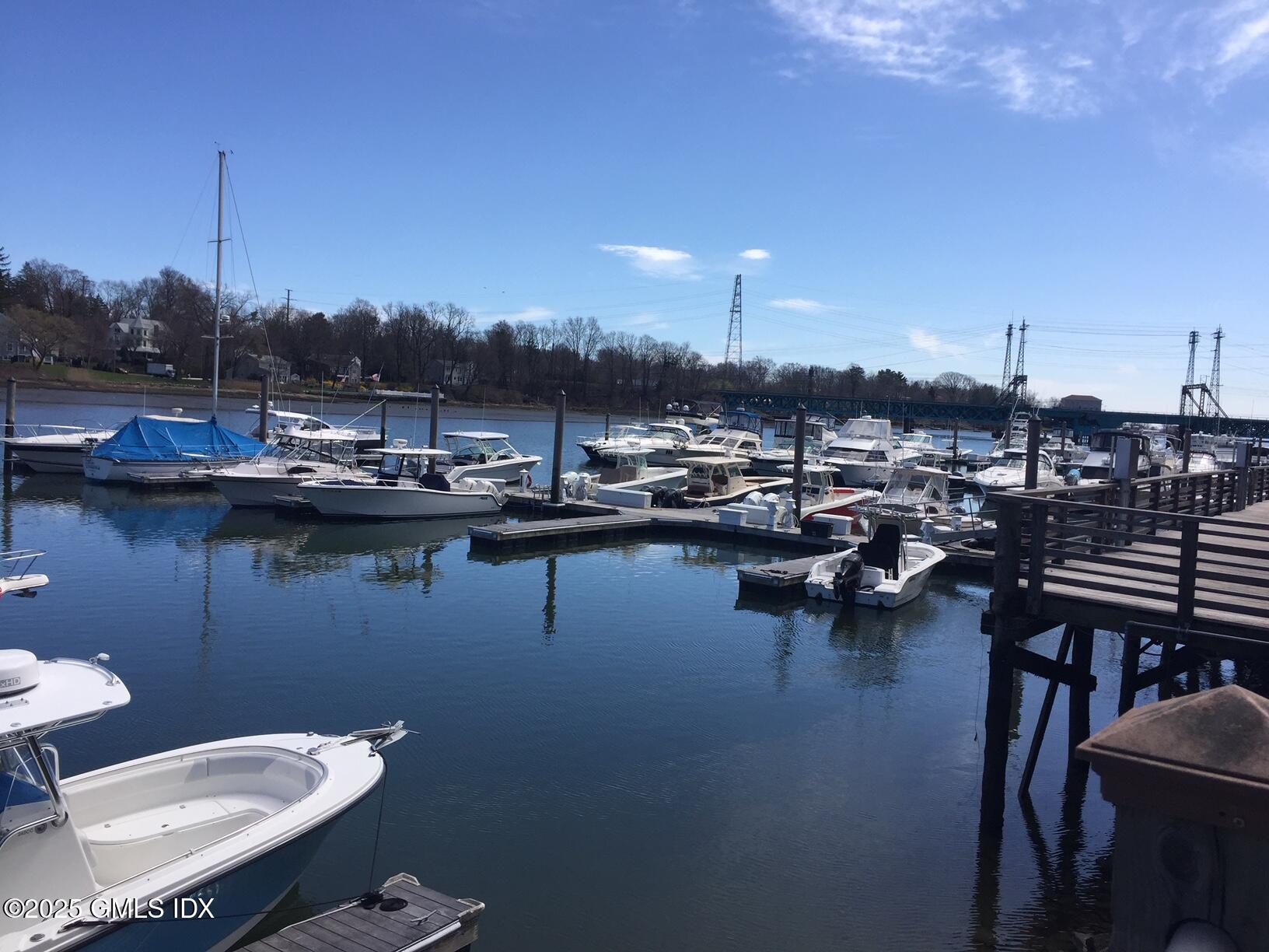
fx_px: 1063
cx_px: 634
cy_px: 476
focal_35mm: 29
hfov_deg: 61.7
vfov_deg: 48.2
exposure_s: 1/2083
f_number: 2.2
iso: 32
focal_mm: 4.15
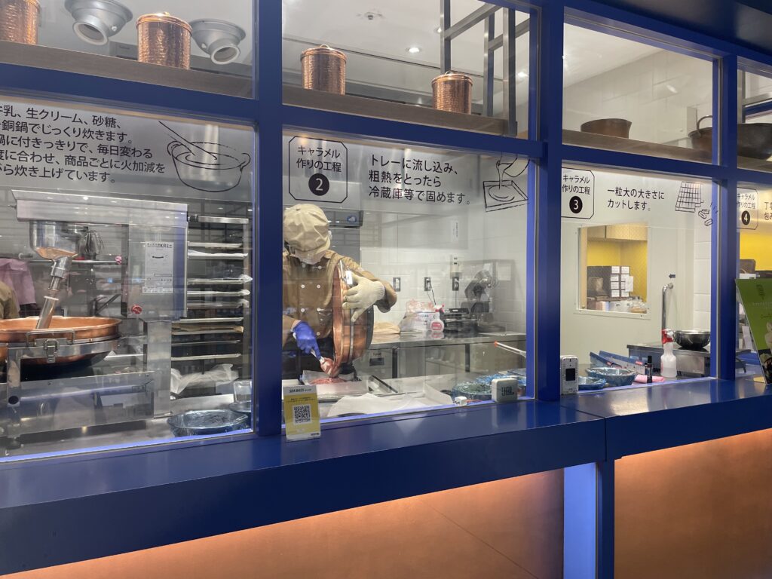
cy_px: 290
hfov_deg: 67.3
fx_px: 580
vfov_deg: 53.1
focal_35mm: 26
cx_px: 386
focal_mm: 4.2
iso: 100
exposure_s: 1/100
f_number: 1.6
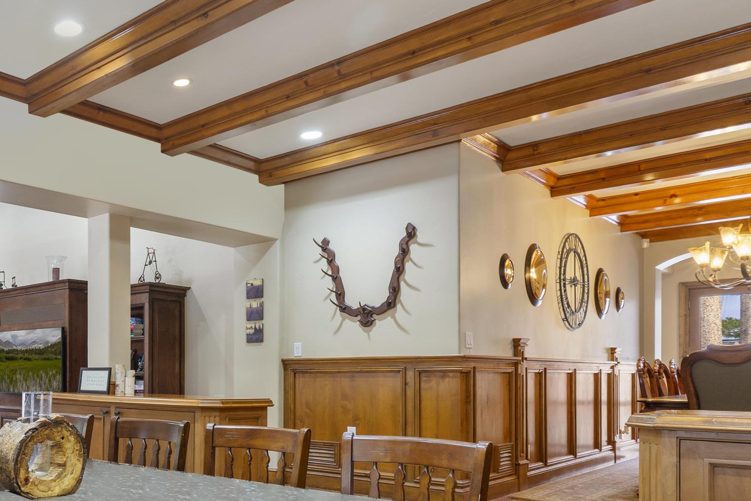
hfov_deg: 51.2
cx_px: 62
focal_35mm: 32
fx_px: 668
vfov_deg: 39.6
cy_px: 397
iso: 250
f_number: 7.1
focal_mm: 16
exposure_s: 3.2
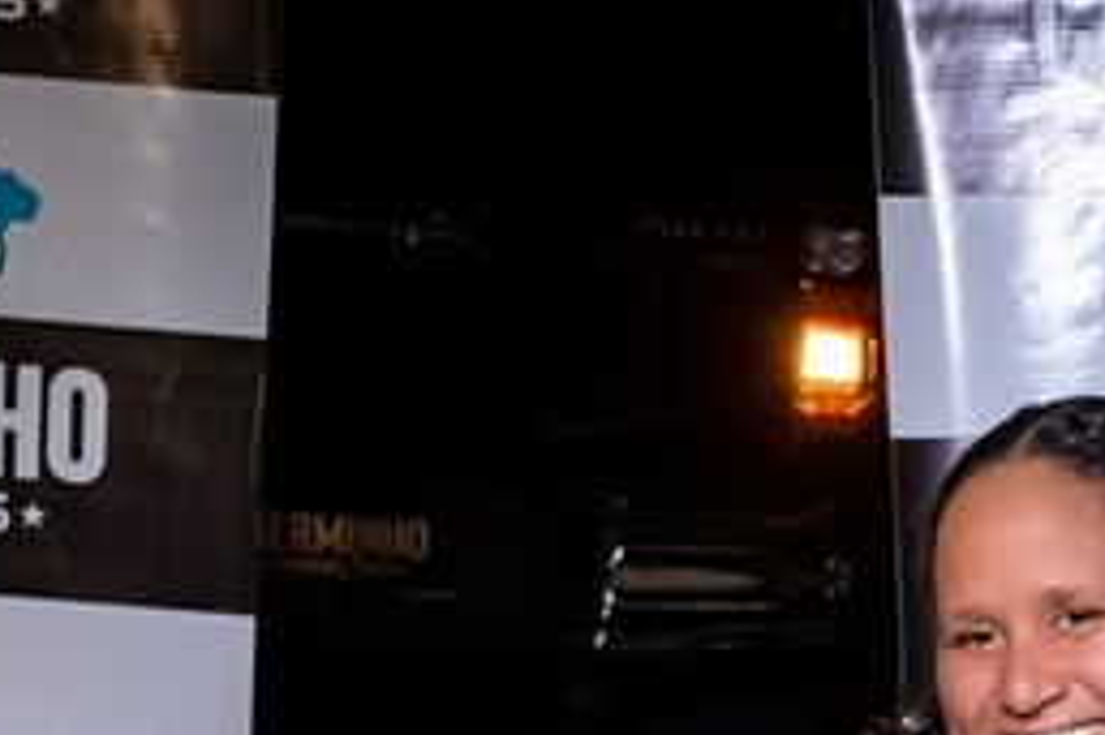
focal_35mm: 104
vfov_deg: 12.6
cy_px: 1023
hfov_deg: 18.9
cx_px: 1189
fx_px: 3190
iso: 2500
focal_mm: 24
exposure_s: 1/400
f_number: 2.8
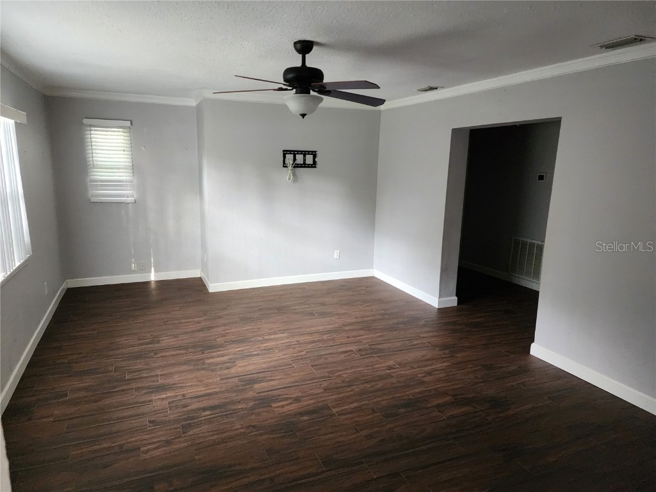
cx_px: 328
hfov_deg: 73.9
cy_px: 246
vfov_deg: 58.9
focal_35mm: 23
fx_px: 436
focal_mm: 6.4
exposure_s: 1/120
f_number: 1.8
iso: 1000
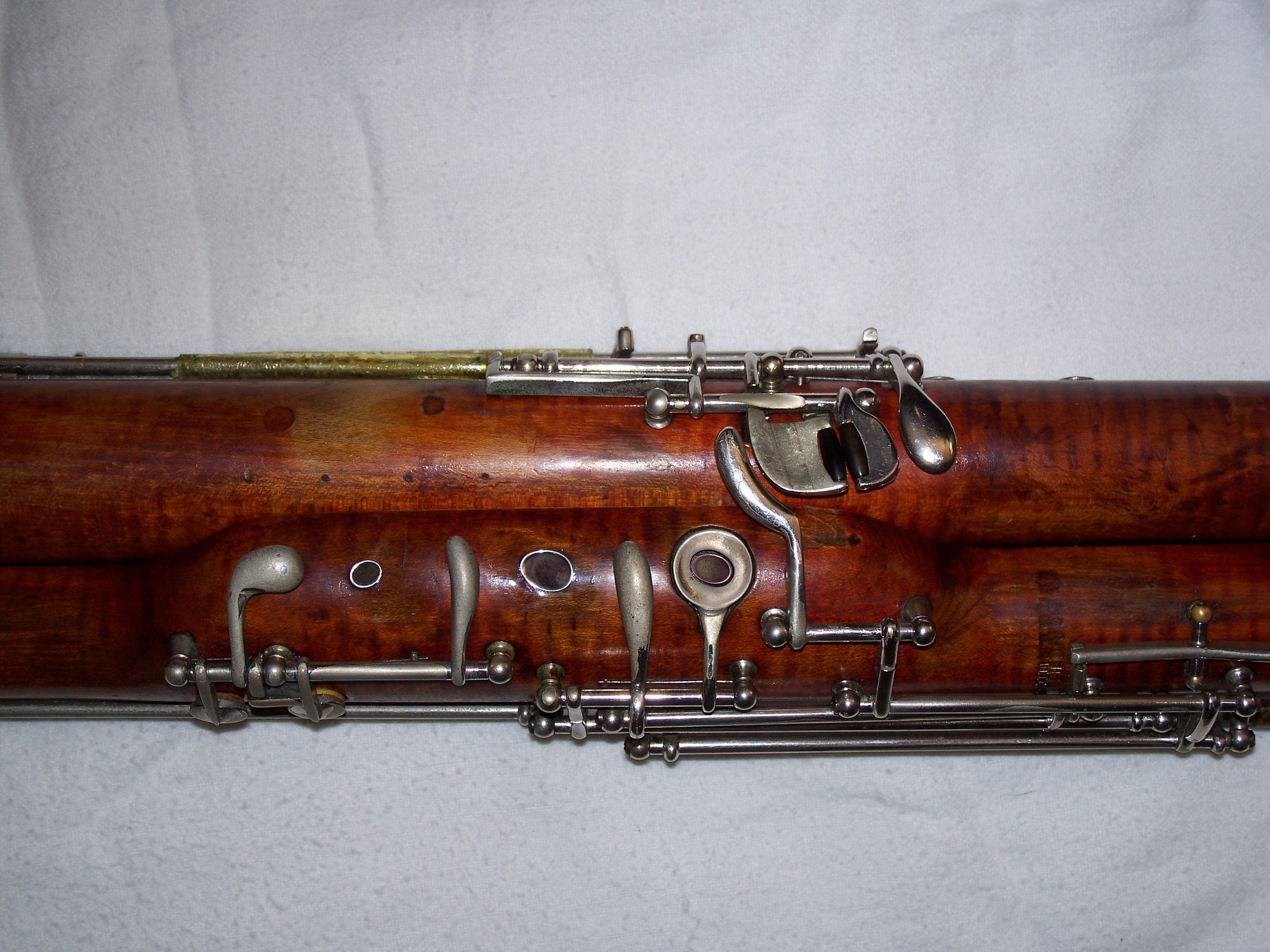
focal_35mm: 59
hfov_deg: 32.7
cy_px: 476
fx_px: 2165
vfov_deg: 24.8
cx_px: 635
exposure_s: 1/100
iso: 80
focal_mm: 12.6
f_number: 3.2
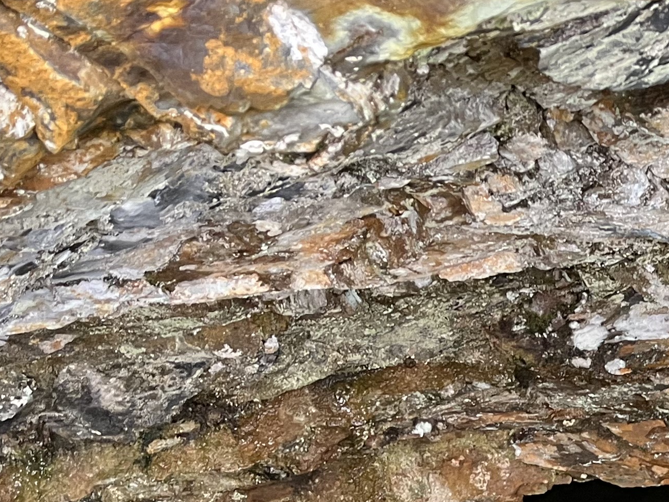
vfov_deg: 17.4
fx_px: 1566
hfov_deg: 21.7
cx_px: 879
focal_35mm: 81
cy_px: 607
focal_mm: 5.1
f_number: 1.6
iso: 160
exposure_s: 1/60
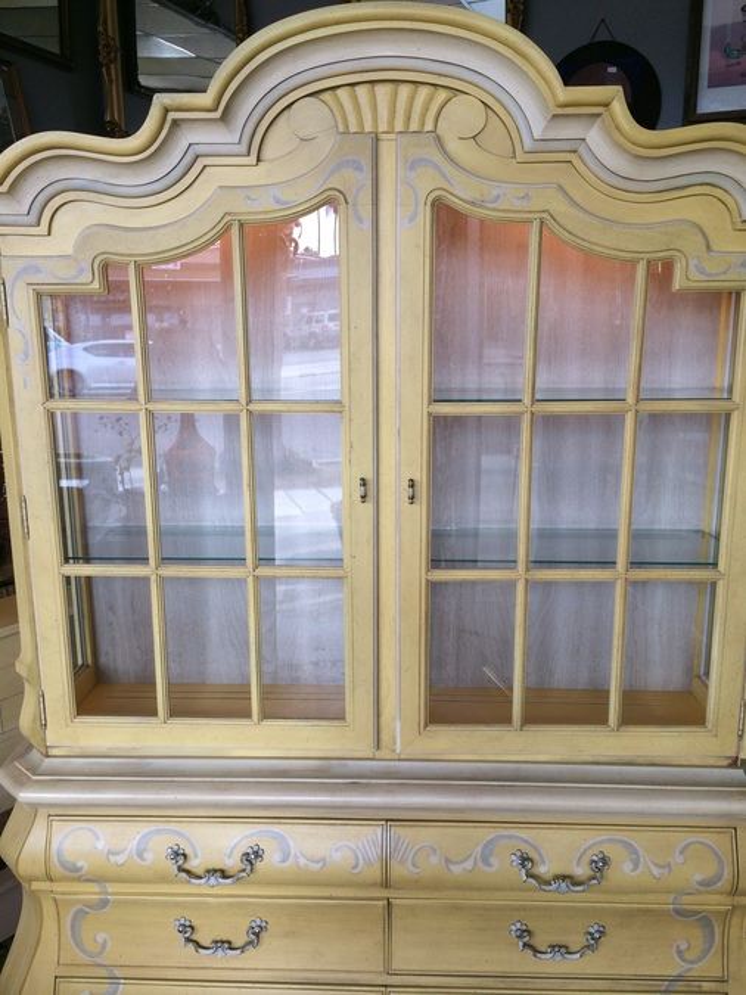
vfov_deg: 60.0
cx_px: 373
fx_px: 862
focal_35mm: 30
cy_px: 498
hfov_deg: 46.8
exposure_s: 1/120
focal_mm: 4.12
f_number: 2.2
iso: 50
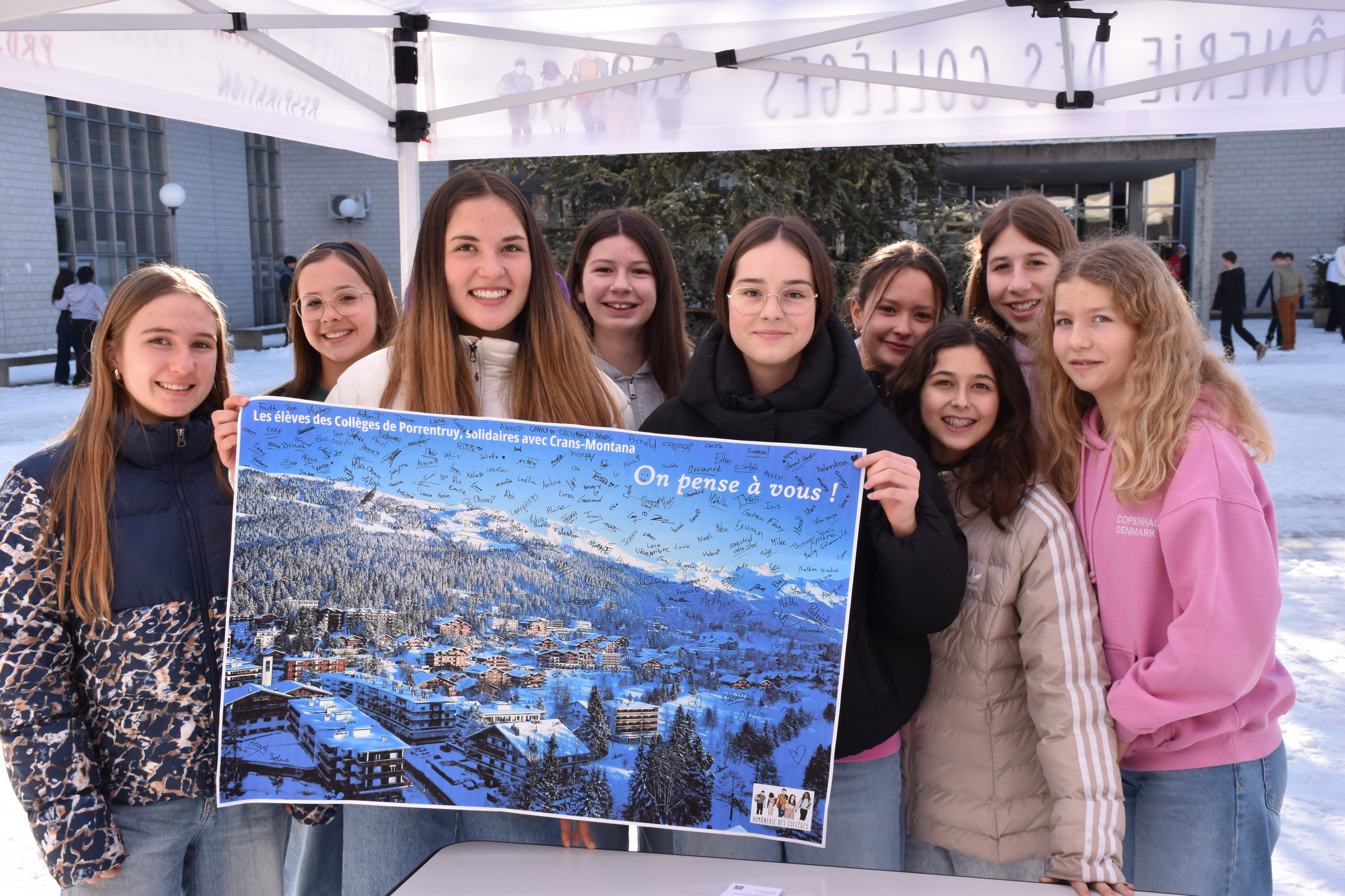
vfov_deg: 29.9
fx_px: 1681
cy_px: 448
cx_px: 672
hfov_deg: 43.6
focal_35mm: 45
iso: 320
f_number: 8
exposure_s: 1/250
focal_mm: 30
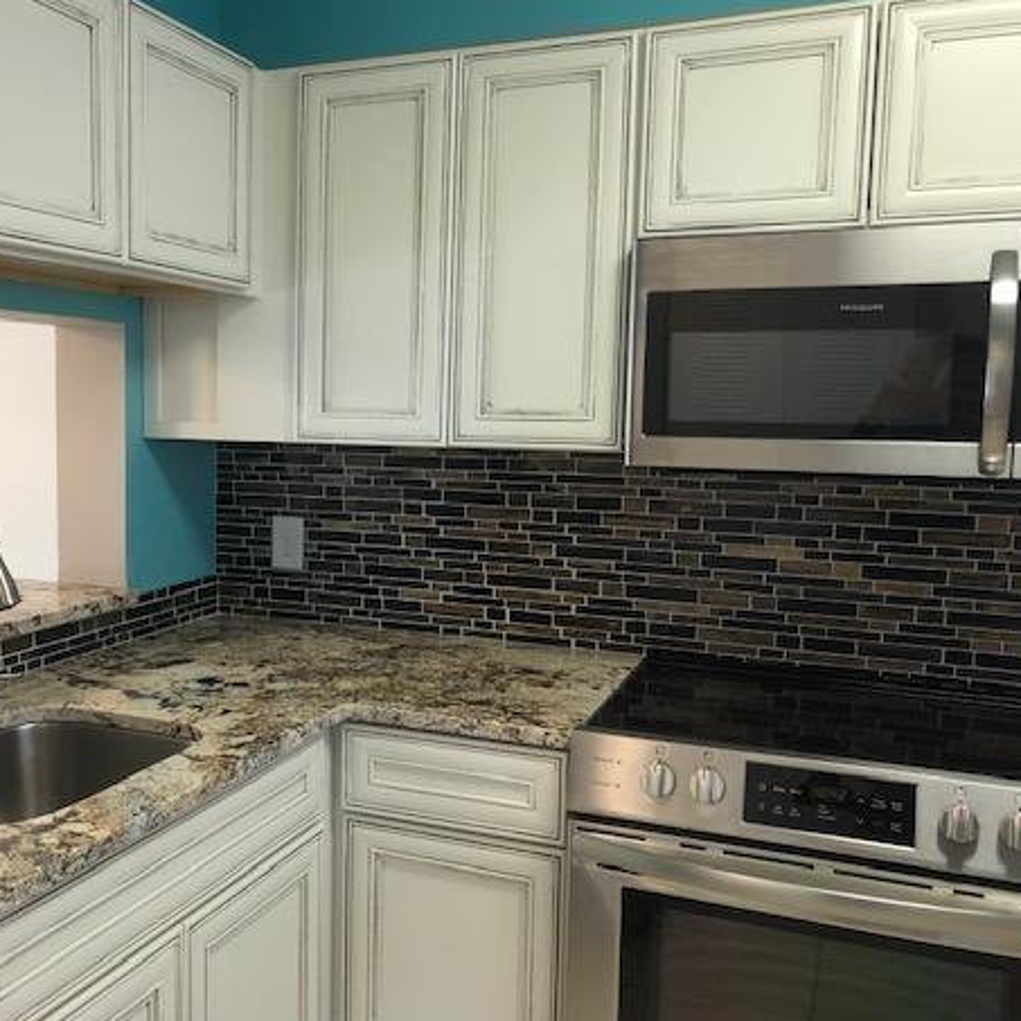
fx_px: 1168
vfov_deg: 47.2
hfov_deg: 46.4
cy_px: 503
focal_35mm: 35
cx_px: 331
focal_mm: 3.99
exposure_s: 1/30
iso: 32
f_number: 1.8
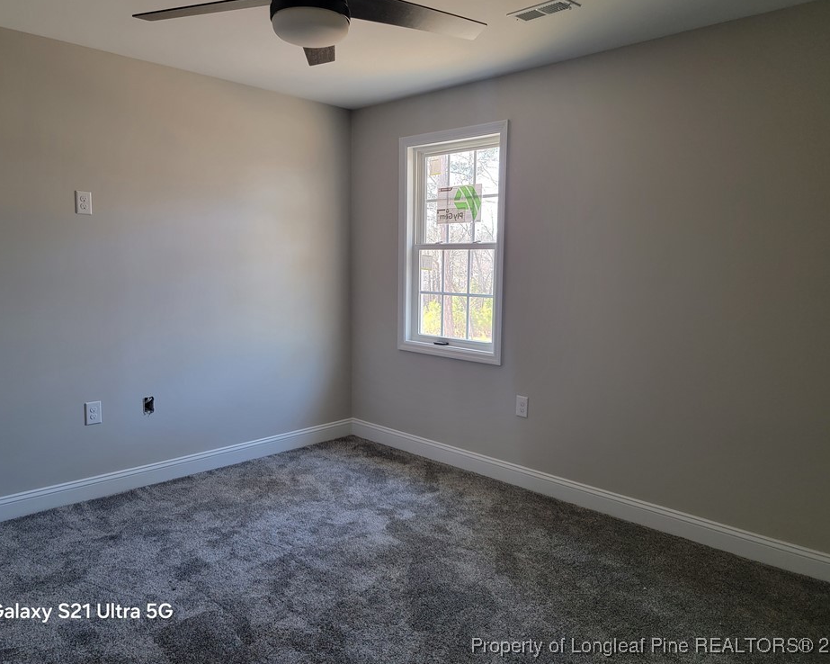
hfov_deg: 66.0
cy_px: 320
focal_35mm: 26
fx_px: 639
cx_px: 406
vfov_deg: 54.9
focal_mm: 6.7
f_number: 1.8
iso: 320
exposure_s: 1/120
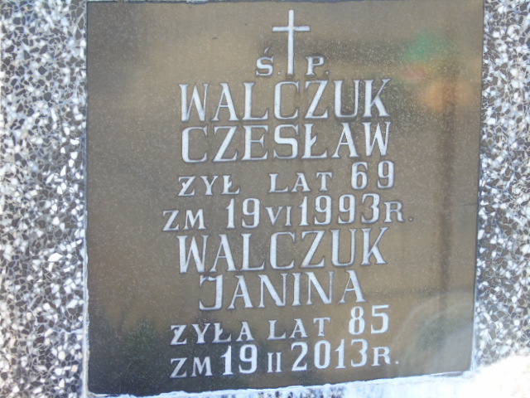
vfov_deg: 8.0
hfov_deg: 10.6
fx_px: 2848
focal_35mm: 186
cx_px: 265
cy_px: 199
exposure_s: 1/125
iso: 320
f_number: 5
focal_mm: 33
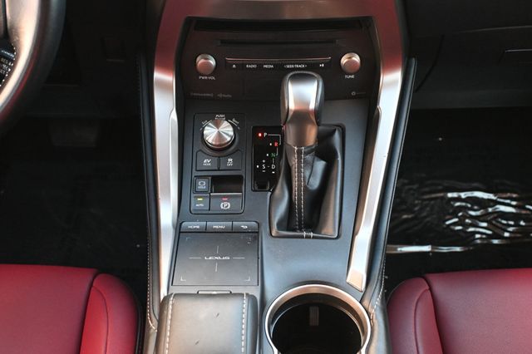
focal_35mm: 46
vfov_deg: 29.4
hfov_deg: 43.0
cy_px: 177
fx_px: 676
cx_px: 266
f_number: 4.8
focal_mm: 30.5
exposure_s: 1/125
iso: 3200
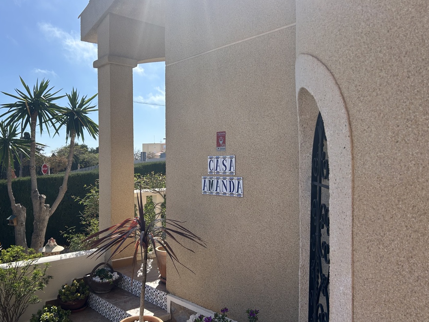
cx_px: 171
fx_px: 397
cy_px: 166
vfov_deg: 44.2
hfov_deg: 56.4
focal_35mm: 32
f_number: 1.5
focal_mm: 5.7
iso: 50
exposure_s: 1/4274
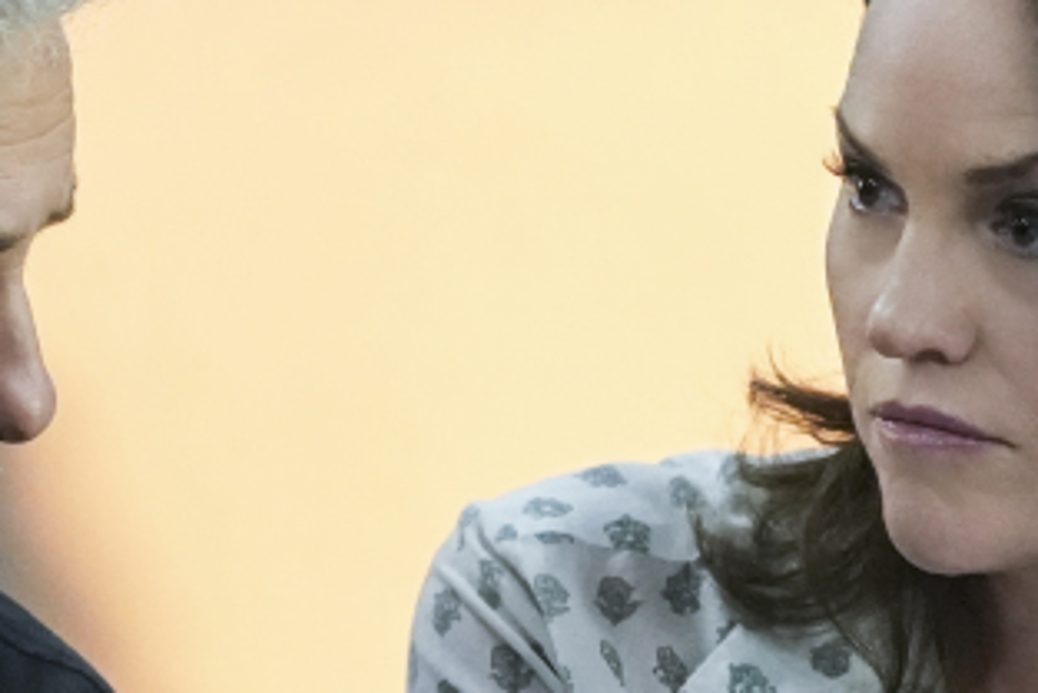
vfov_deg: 3.4
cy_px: 796
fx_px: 11711
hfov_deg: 5.1
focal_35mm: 406
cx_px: 279
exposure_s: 1/160
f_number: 4
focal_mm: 106
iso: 8000
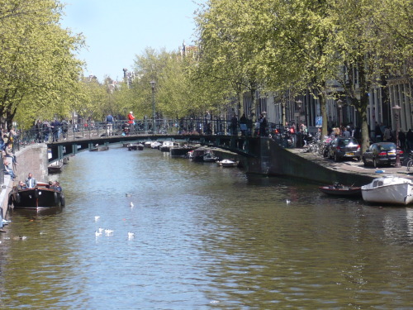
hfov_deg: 14.8
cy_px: 155
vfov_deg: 11.1
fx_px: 1587
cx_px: 206
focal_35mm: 133
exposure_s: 1/320
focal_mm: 16.1
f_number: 4.8
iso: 100
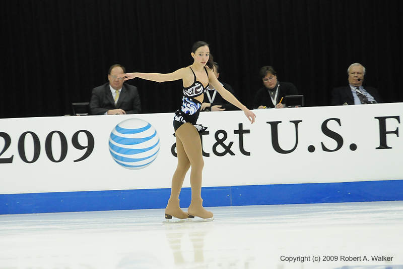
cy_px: 134
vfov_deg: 7.6
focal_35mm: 180
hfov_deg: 11.4
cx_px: 202
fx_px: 2014
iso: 3200
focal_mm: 120
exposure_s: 1/500
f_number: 5.6
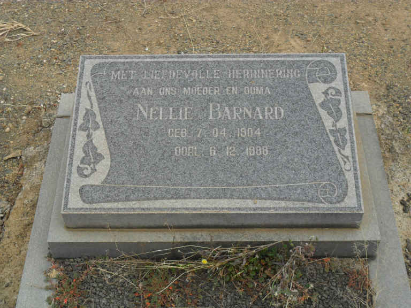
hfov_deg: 36.8
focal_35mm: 52
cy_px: 154
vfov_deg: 28.0
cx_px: 206
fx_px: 617
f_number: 5
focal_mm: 9.3
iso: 100
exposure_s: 1/250
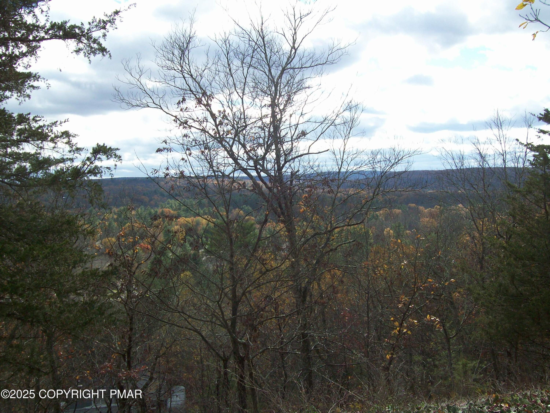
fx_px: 572
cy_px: 206
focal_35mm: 36
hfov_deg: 51.4
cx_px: 275
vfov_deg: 39.7
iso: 80
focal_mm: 6
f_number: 4.8
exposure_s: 1/338
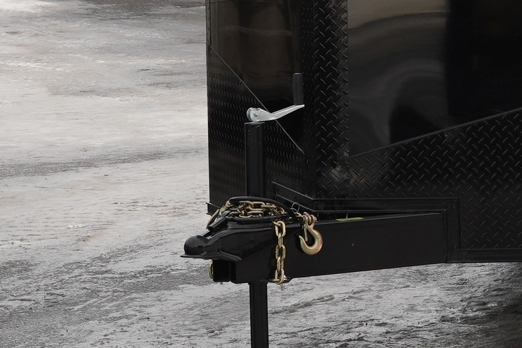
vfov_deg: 8.5
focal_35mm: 158
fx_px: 2295
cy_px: -131
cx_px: 691
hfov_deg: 12.5
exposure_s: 1/500
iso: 800
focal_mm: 33.7
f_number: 8
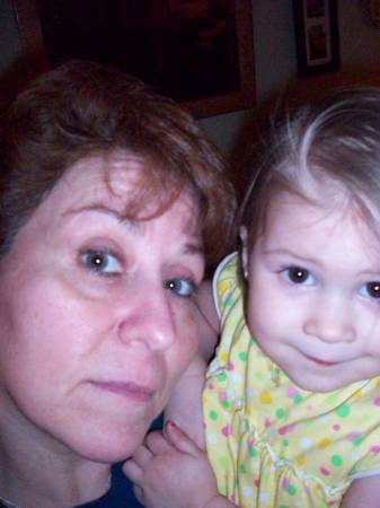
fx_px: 542
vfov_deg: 50.2
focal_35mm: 37
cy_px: 254
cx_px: 190
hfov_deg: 38.6
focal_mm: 6.2
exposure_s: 1/45
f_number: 2.8
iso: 400
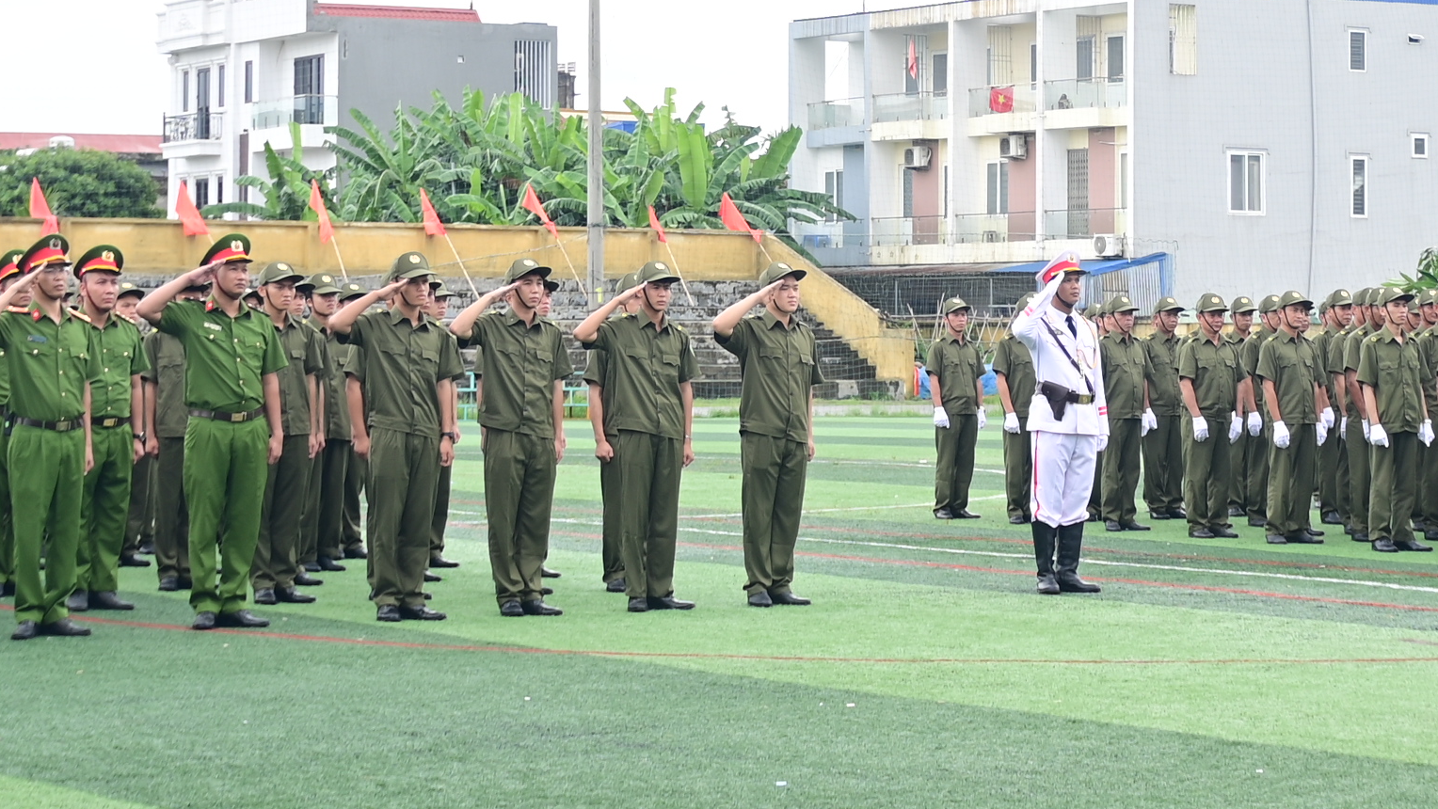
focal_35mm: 103
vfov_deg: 11.7
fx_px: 3928
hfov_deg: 20.7
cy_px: 130
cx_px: 923
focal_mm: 34
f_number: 4.2
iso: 125
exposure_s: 1/200
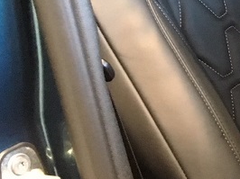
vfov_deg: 11.1
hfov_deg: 13.1
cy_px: 19
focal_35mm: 132
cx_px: 474
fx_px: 914
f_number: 2.2
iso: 250
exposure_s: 1/15
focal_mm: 4.15
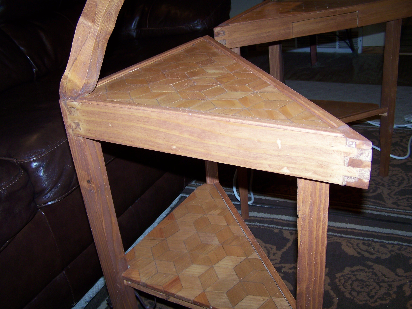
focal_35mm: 38
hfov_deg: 49.0
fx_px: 452
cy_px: 154
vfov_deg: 37.7
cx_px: 206
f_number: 2.8
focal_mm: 6.3
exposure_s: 1/60
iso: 80
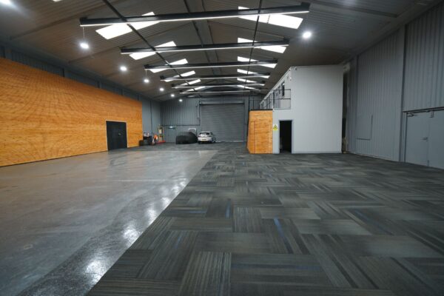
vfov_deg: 73.7
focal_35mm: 16
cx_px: 222
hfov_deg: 96.7
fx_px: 197
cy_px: 148
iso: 1600
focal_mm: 16
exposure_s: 1/160
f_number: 4
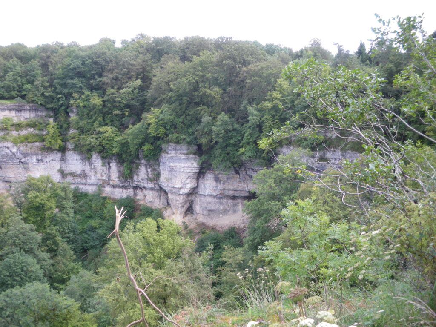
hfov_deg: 51.4
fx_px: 453
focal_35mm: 36
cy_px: 164
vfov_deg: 39.7
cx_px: 218
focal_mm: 6.3
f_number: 3.5
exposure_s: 1/100
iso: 64
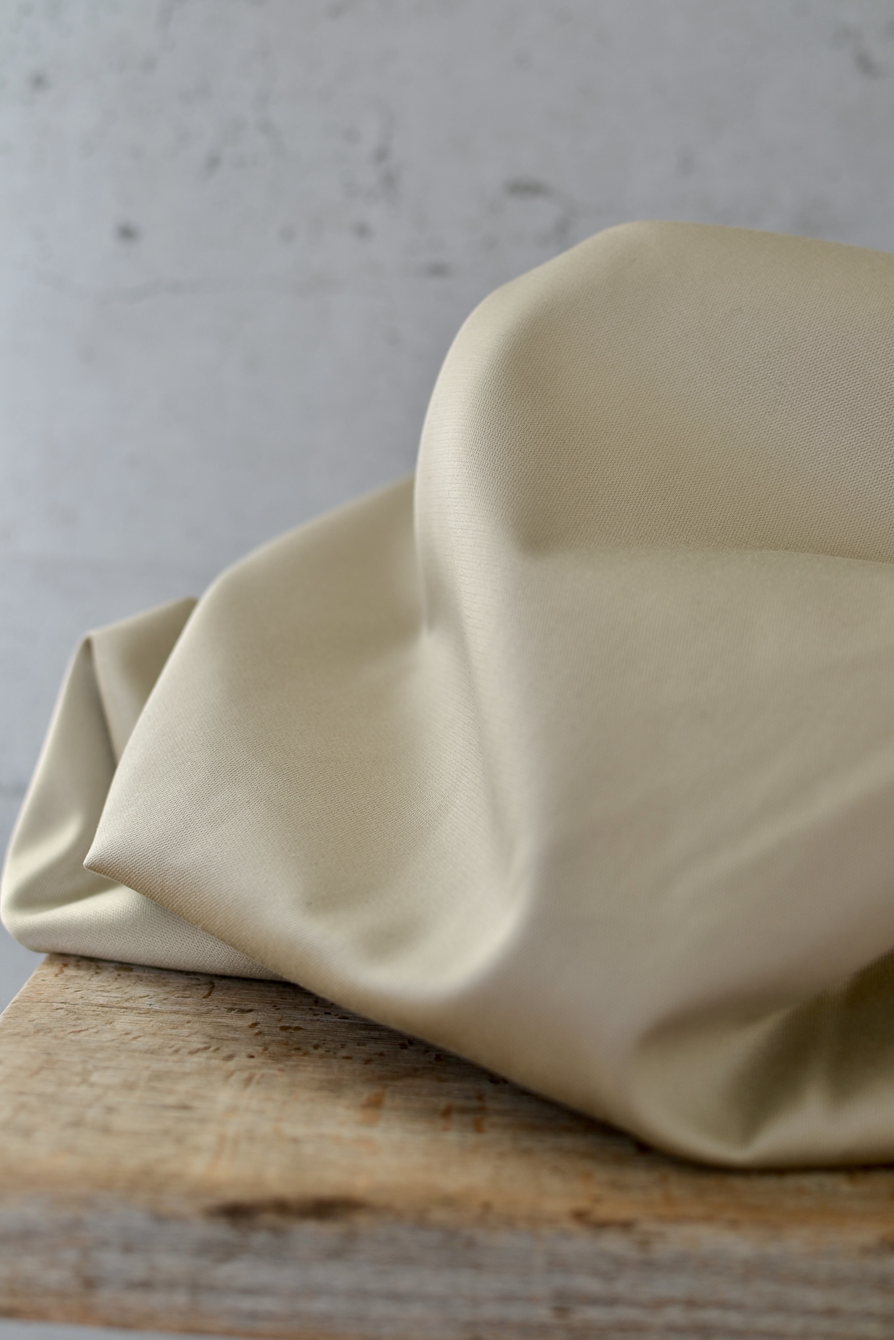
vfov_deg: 37.9
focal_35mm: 52
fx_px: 1955
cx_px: 447
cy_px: 670
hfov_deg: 25.8
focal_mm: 35
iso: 100
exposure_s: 1/320
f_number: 3.5
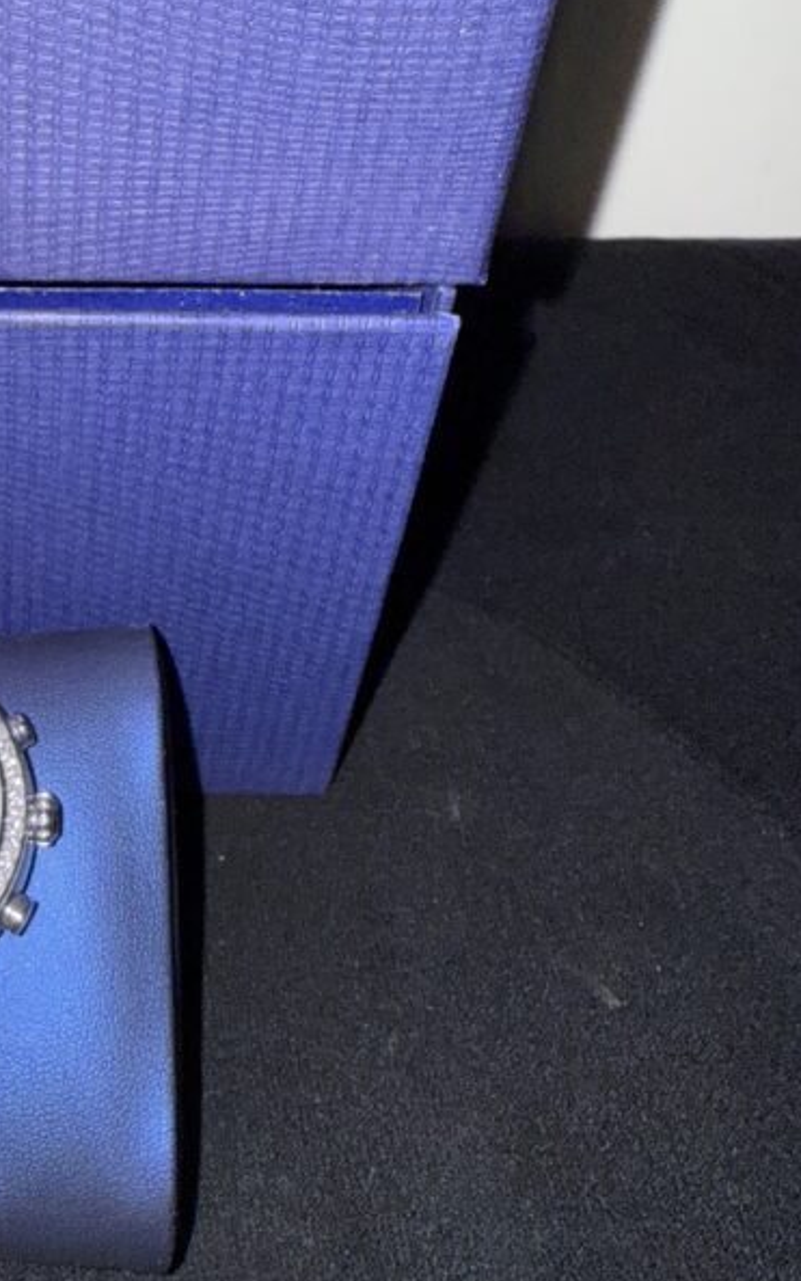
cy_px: 545
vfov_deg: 49.1
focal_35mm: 40
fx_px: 1396
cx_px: 76
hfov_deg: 30.6
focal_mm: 2.22
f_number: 2.2
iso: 64
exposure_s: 1/122
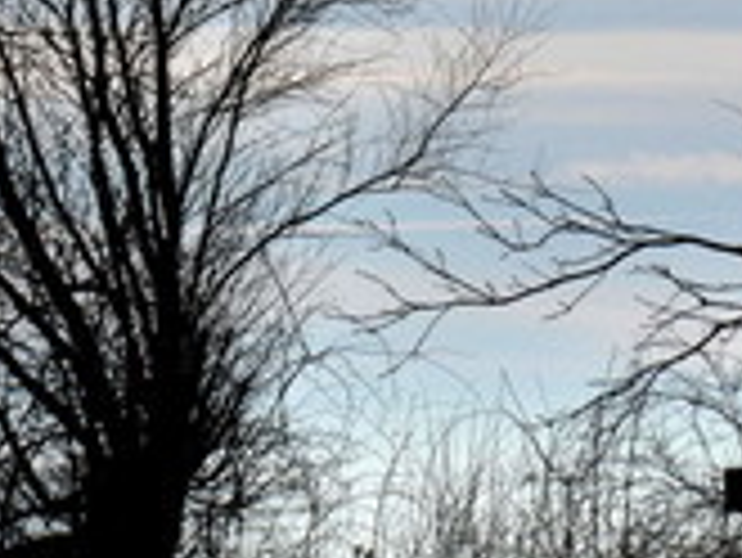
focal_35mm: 657
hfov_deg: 3.0
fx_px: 14093
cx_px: 589
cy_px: 331
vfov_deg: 2.3
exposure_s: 1/1000
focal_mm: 55.4
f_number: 8
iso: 80
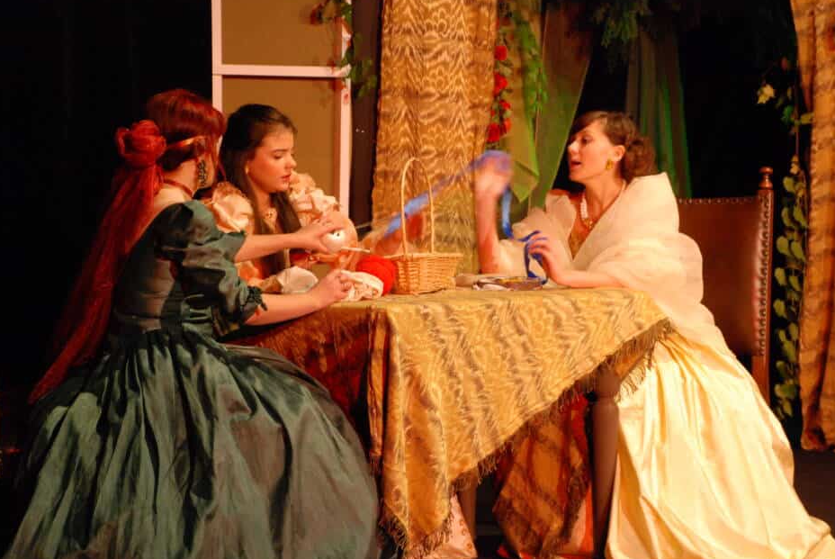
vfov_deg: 10.7
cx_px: 535
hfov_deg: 16.0
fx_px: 2972
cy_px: 278
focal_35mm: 128
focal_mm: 66
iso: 1000
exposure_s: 1/25
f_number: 5.3
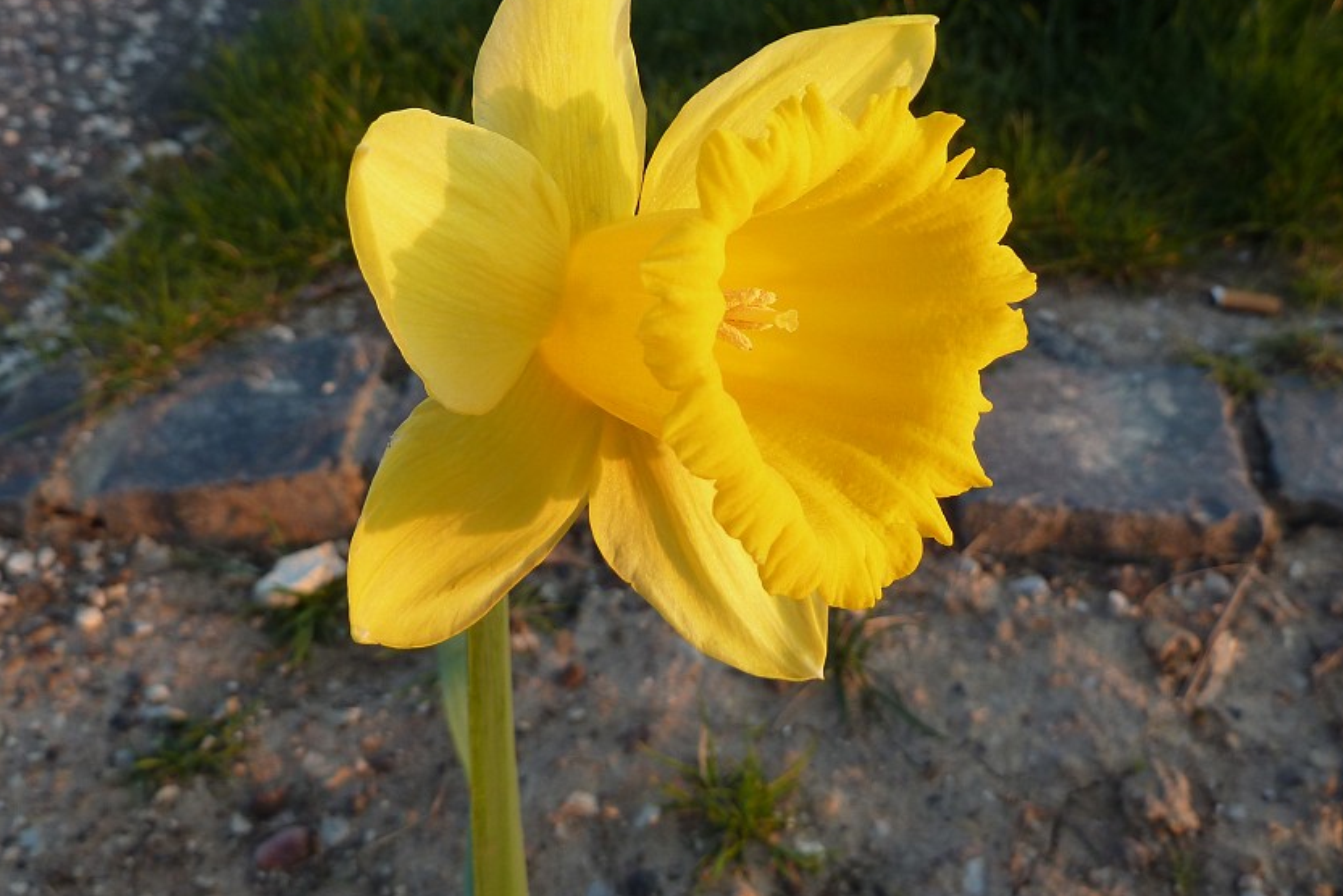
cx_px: 722
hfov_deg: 58.6
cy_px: 363
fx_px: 1194
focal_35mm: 32
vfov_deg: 41.0
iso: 80
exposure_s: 1/100
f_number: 3.3
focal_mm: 4.1
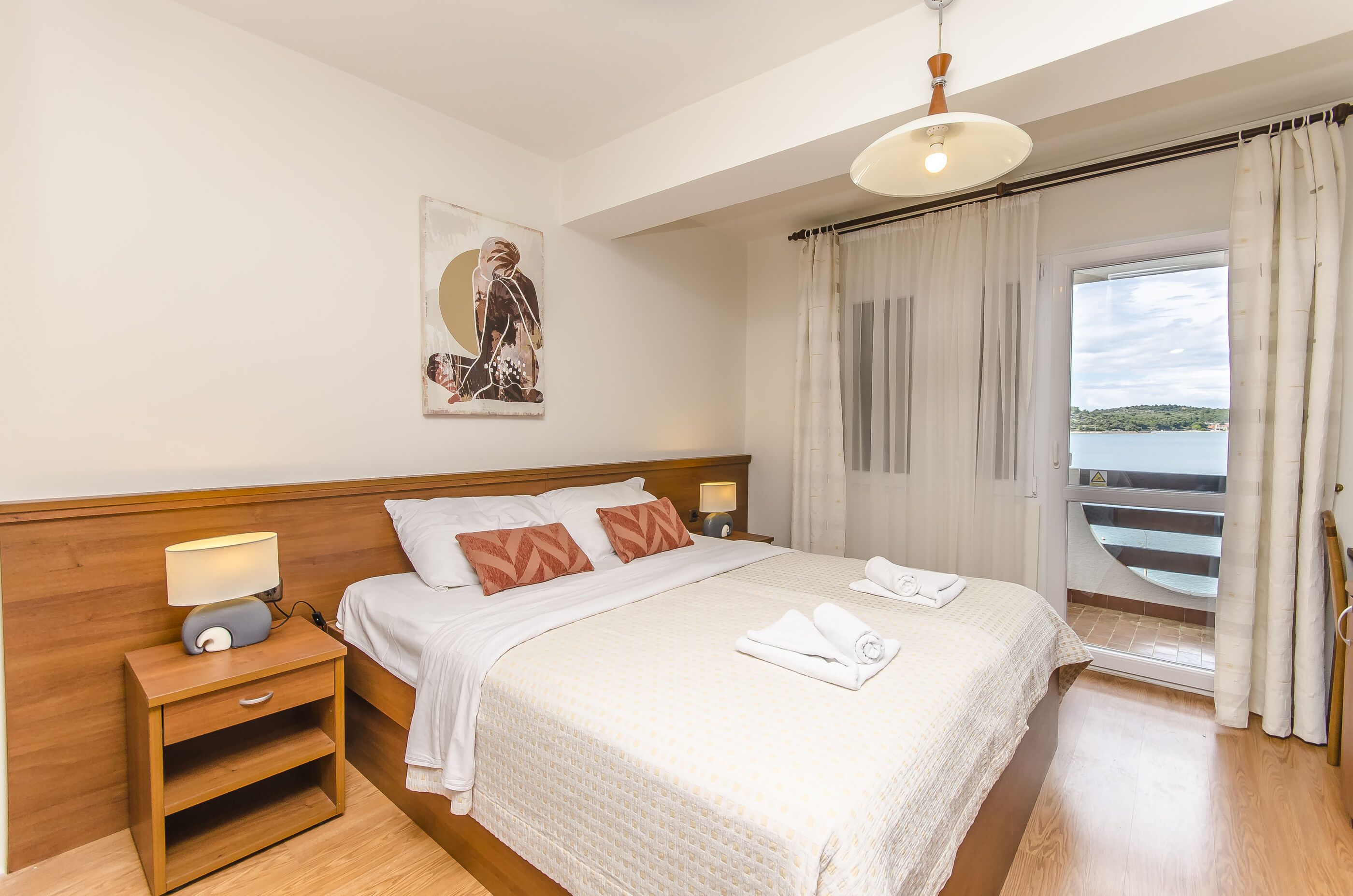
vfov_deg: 77.1
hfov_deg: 100.5
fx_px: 563
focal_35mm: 15
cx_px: 676
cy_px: 448
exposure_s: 1/100
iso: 100
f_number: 8
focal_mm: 10
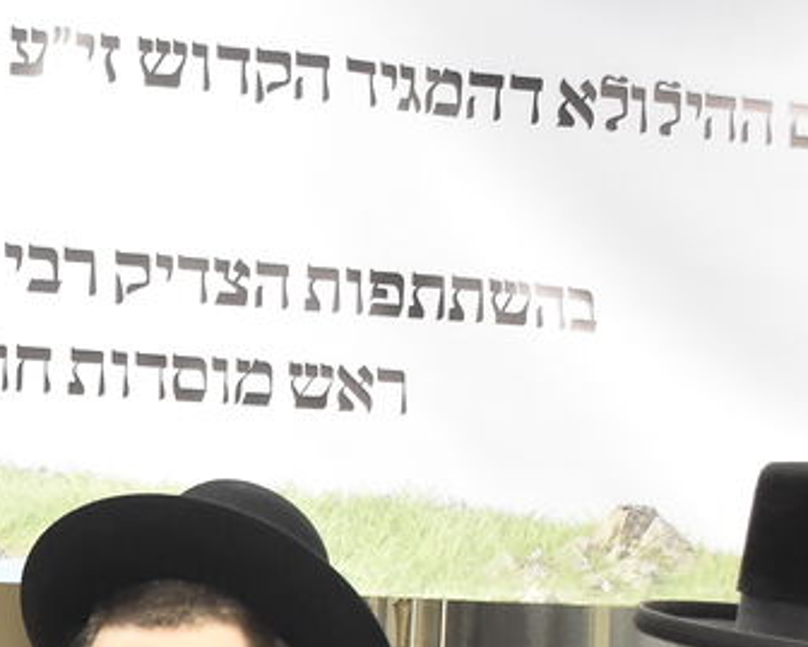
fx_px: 3228
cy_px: 736
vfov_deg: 11.3
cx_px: -216
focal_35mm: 135
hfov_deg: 13.8
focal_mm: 23
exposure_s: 1/60
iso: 2000
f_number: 5.6
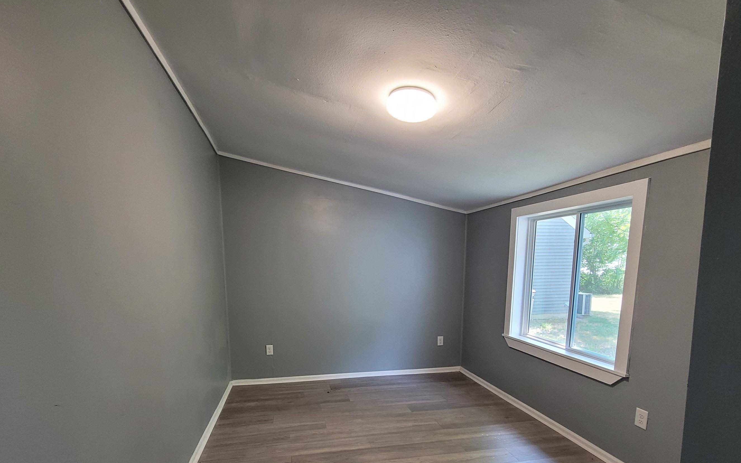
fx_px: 323
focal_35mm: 16
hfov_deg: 97.7
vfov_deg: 69.4
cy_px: 305
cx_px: 349
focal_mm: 2.2
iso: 400
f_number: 2.2
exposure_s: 1/60
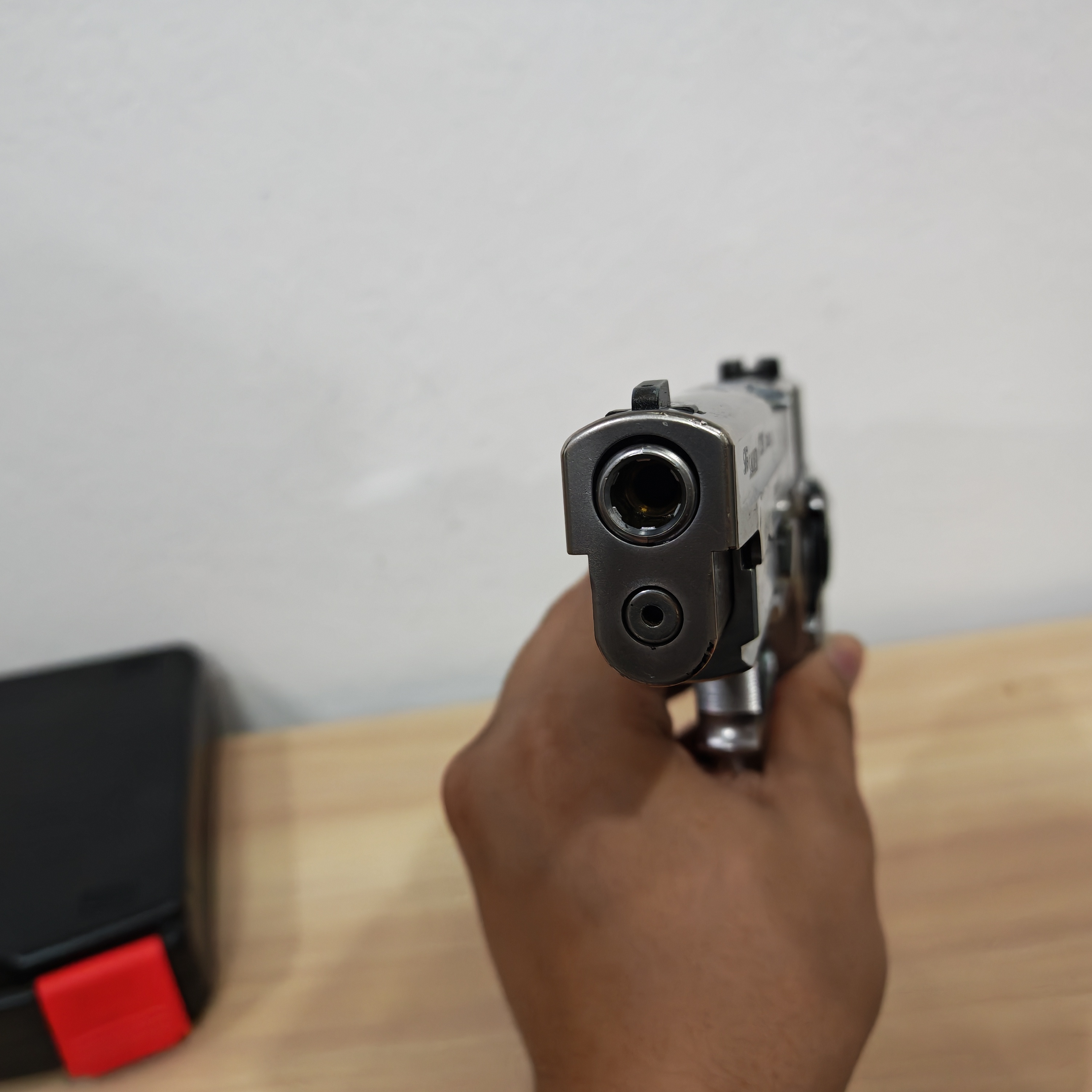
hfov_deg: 55.5
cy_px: 538
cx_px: 489
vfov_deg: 55.6
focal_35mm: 29
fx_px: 1035
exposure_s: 1/220
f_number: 2
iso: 800
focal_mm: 6.83
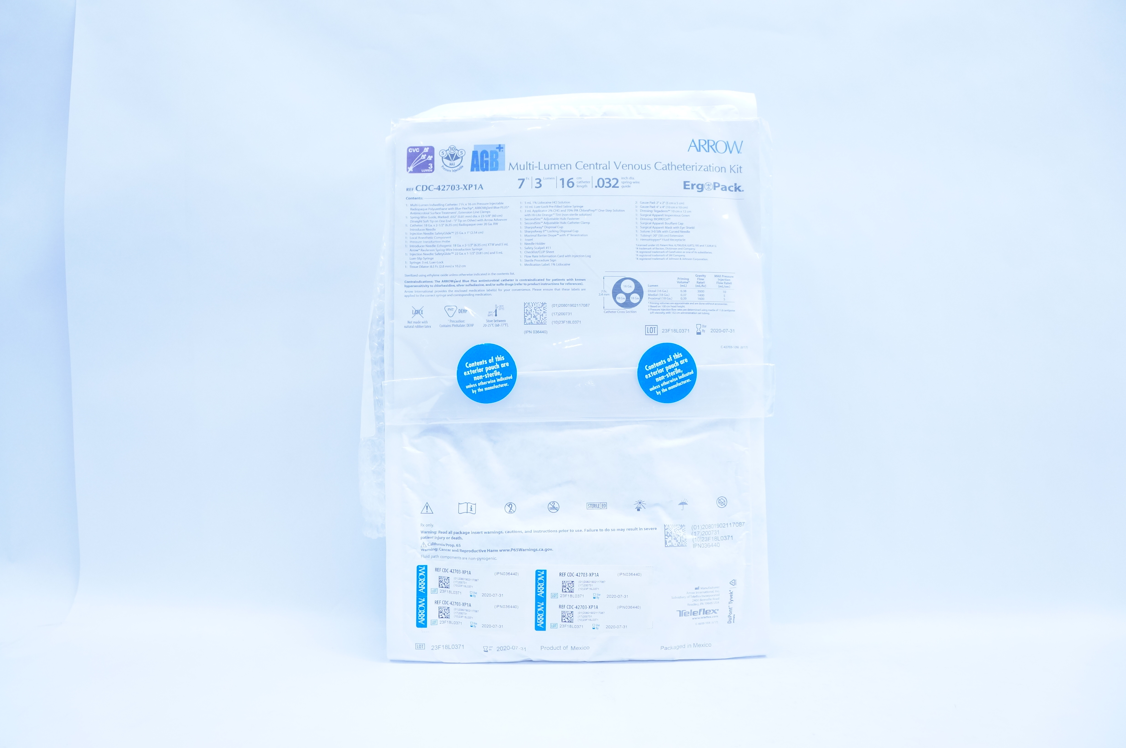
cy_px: 374
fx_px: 844
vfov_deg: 47.8
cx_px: 563
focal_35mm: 27
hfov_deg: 67.4
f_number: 5.6
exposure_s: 1/125
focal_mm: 18
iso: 800
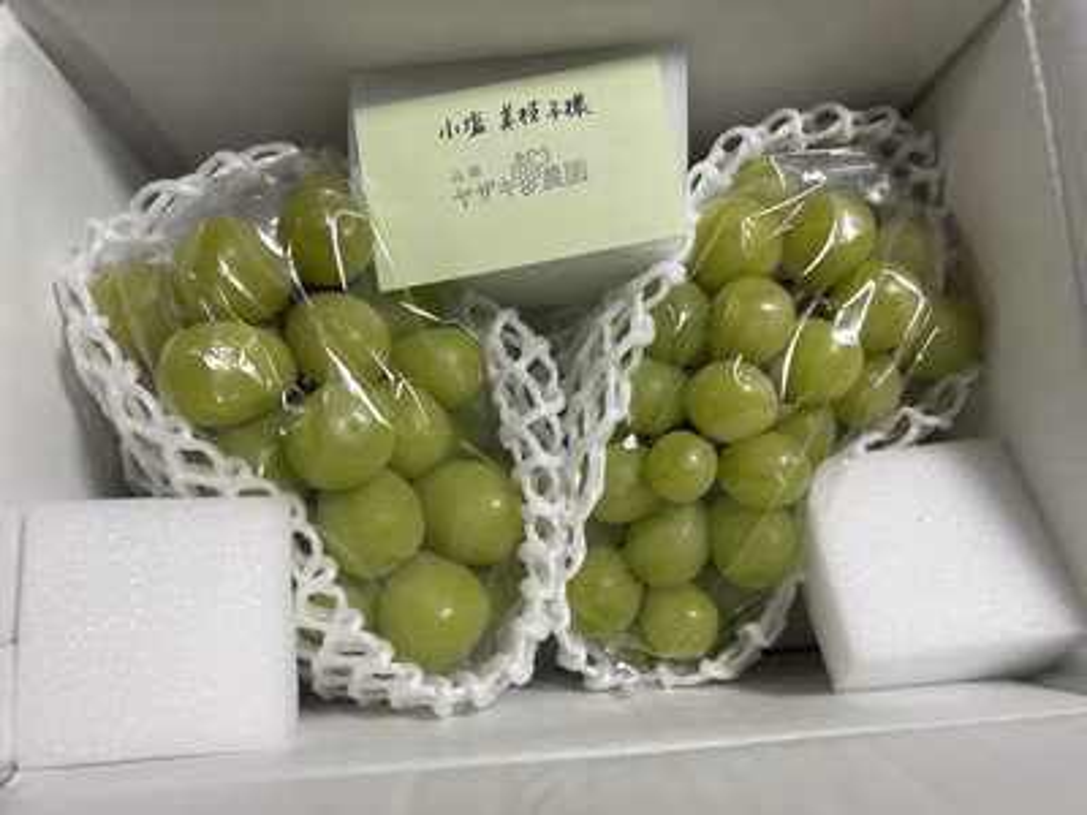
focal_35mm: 26
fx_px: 816
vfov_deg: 53.1
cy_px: 408
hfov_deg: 67.3
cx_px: 544
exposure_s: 1/100
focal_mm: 5.7
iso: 64
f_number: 1.5
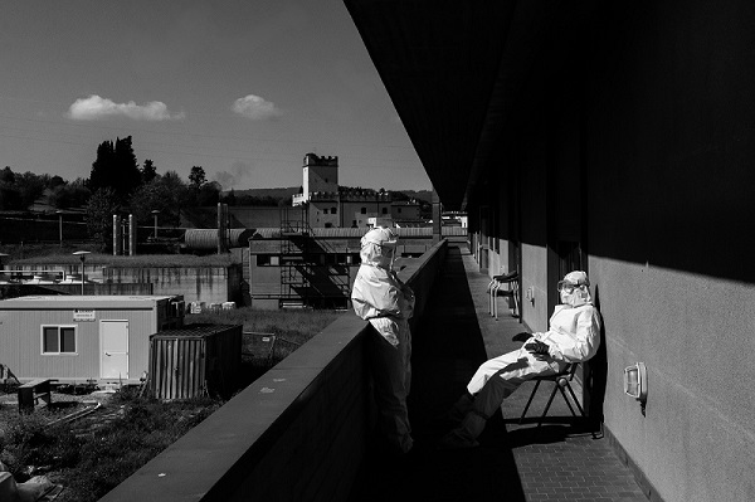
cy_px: 251
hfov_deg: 60.3
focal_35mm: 31
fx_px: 650
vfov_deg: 42.3
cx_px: 378
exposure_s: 1/4000
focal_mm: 31
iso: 3200
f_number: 13
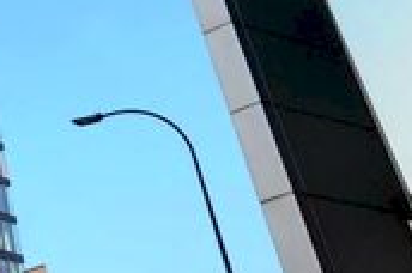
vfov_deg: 18.5
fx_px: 800
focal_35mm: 70
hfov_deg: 21.7
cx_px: -273
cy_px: -40
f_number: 8
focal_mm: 11.5
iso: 320
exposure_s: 1/400
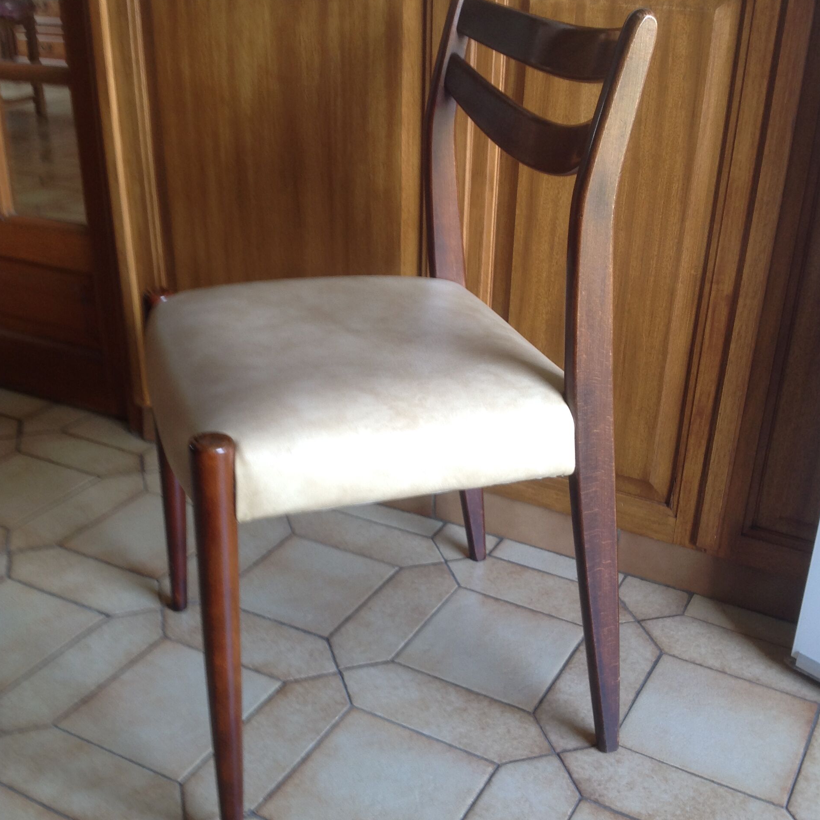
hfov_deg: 40.0
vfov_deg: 40.0
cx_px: 414
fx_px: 1126
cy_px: 442
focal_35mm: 42
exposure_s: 1/20
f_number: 2.4
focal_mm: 4.28
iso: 50
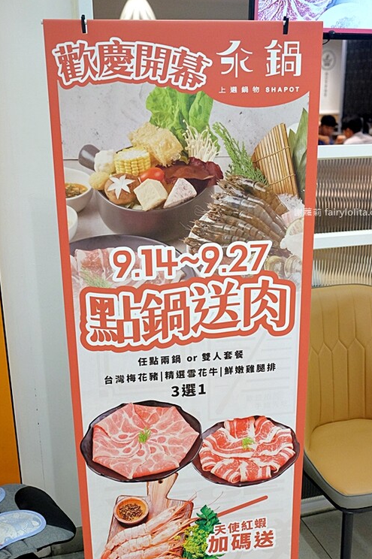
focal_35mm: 40
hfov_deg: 33.3
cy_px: 314
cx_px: 199
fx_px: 621
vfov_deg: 48.4
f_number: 2.8
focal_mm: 23
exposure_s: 1/250
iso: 2000
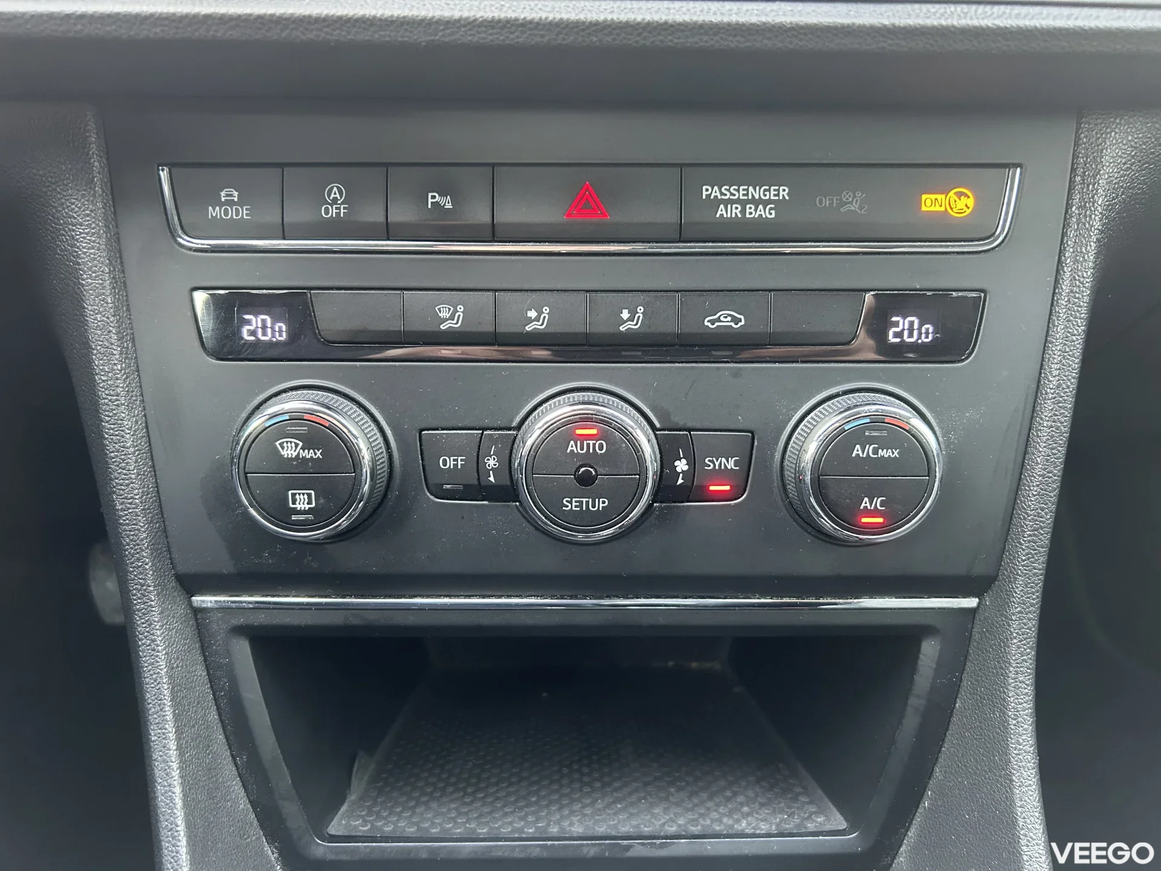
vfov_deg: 53.1
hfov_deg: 67.3
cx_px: 580
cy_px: 436
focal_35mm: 26
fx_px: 872
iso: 200
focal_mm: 5.7
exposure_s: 1/52
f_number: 1.5
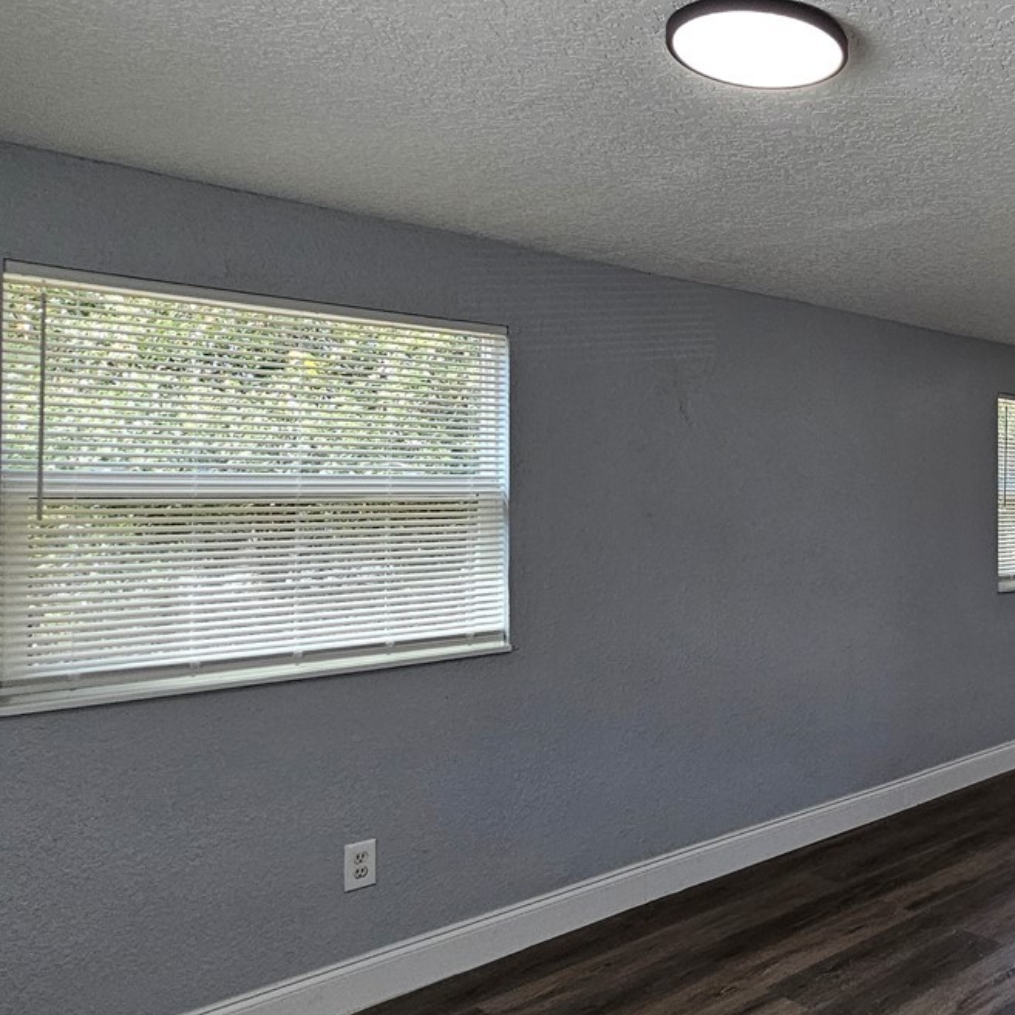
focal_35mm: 28
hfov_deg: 49.2
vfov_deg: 57.3
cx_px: 964
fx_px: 929
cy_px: 494
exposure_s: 1/120
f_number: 2.2
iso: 80
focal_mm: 2.2
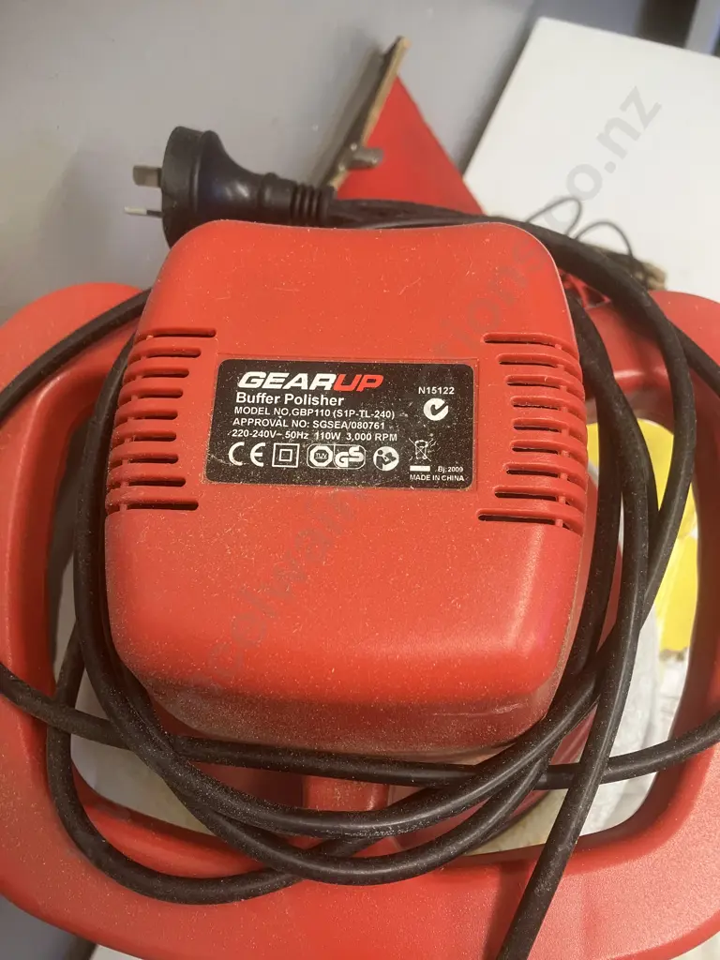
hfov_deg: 49.7
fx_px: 777
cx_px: 360
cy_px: 480
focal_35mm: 28
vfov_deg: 63.4
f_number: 1.8
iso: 100
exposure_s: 1/50
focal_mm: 3.99
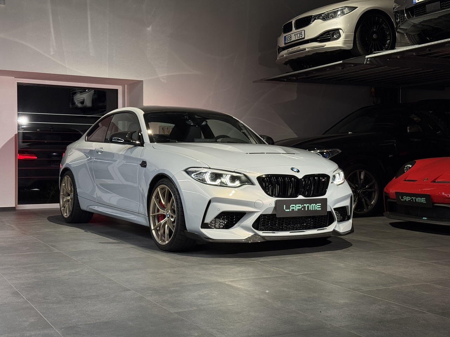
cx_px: 225
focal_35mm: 48
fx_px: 624
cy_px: 168
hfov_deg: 39.7
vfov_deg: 30.3
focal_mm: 6.76
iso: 100
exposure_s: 1/62
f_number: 1.78
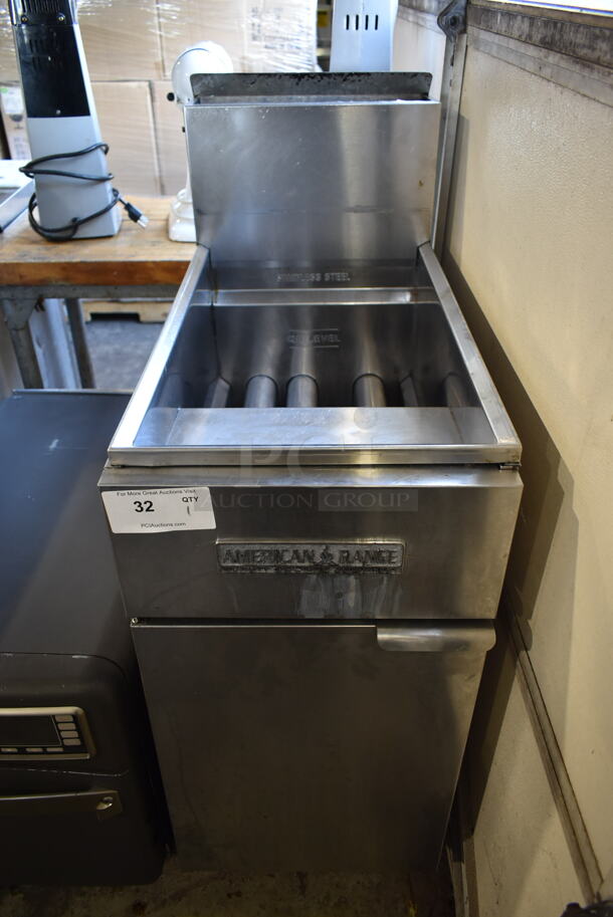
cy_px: 458
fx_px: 689
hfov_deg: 48.0
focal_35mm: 27
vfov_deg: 67.3
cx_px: 306
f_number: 3.5
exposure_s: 1/30
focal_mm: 18
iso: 720
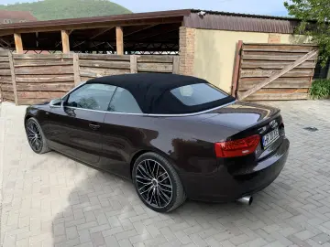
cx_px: 165
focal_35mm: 26
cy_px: 124
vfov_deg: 53.1
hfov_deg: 67.3
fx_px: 248
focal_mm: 4.25
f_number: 1.8
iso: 25
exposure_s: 1/635
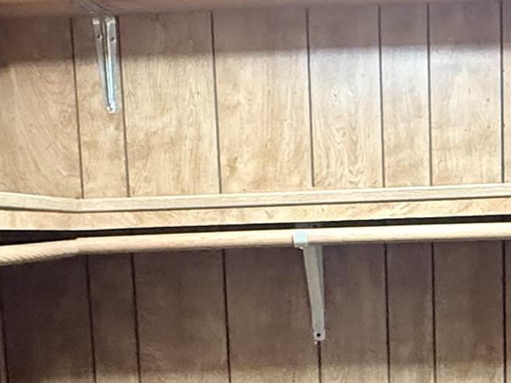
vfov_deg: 22.1
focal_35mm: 65
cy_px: 337
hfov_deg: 29.5
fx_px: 959
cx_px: 360
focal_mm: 2.22
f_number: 2.2
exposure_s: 1/60
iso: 800
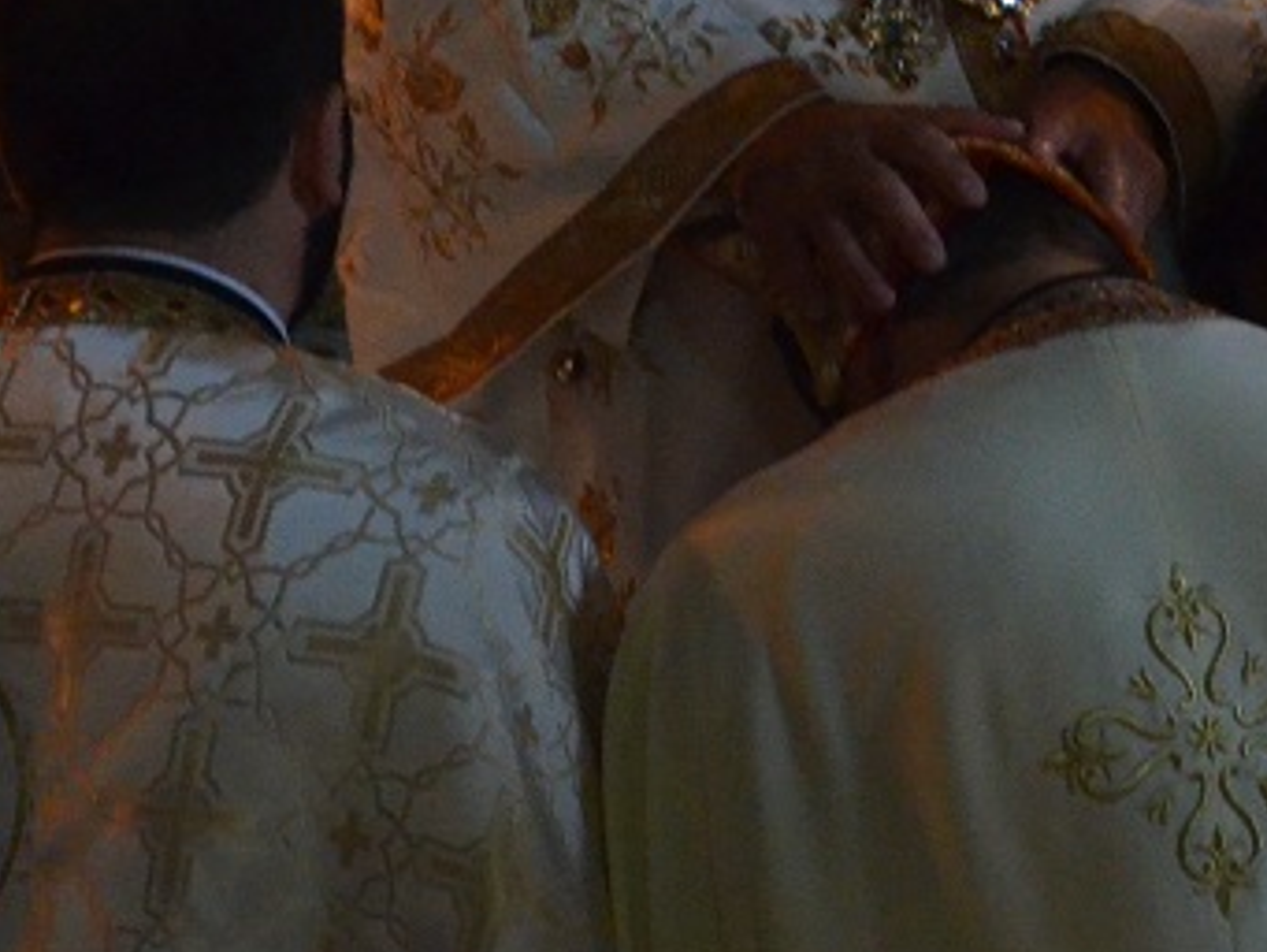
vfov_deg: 6.5
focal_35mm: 228
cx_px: 1334
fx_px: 8337
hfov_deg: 8.6
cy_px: -290
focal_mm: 45
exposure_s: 1/15
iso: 3200
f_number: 4.8
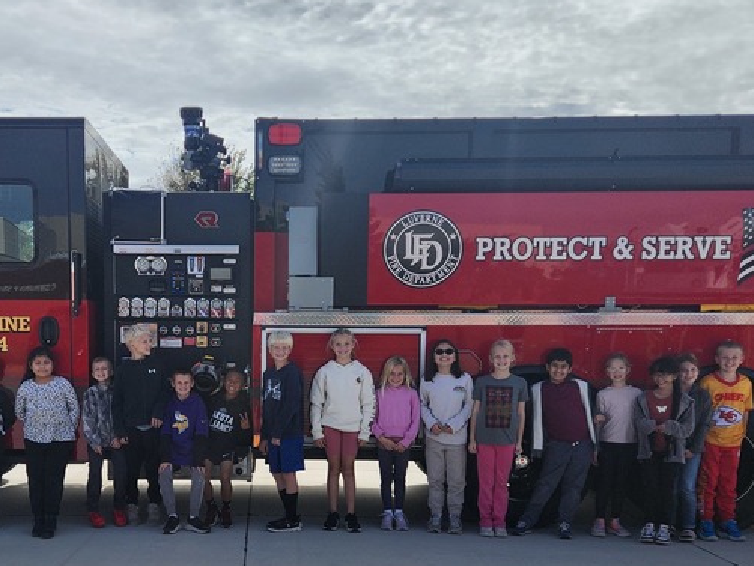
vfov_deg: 30.4
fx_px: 1024
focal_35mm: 47
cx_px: 235
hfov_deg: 39.8
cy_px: 415
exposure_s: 1/4493
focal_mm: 5.4
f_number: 1.8
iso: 20
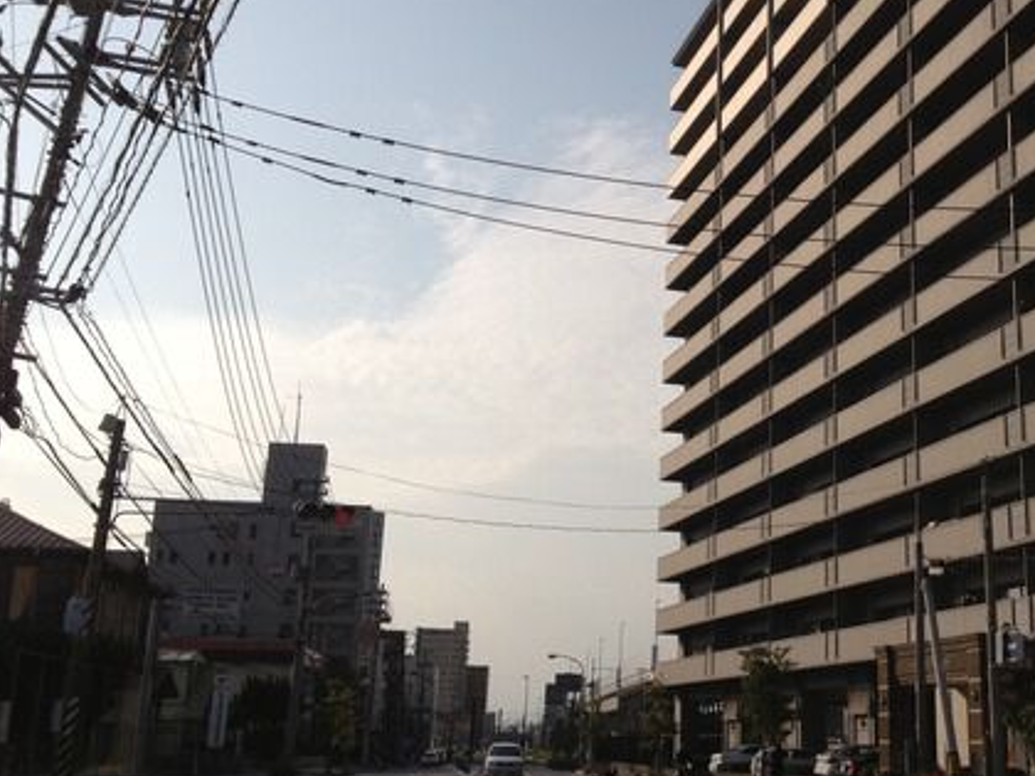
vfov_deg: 29.1
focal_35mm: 50
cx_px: 720
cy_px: 382
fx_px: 1495
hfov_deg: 37.6
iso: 50
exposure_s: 1/4255
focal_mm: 4.28
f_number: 2.4
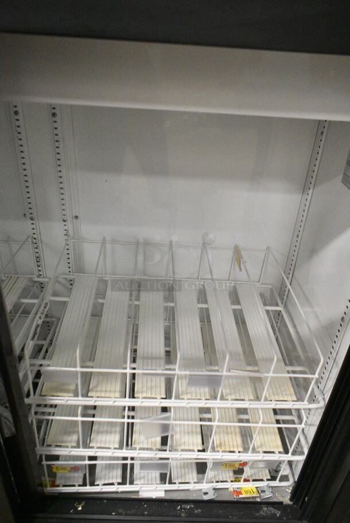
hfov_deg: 48.0
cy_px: 262
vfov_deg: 67.3
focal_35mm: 27
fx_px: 393
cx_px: 175
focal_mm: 18
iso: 6400
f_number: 5
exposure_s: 1/125
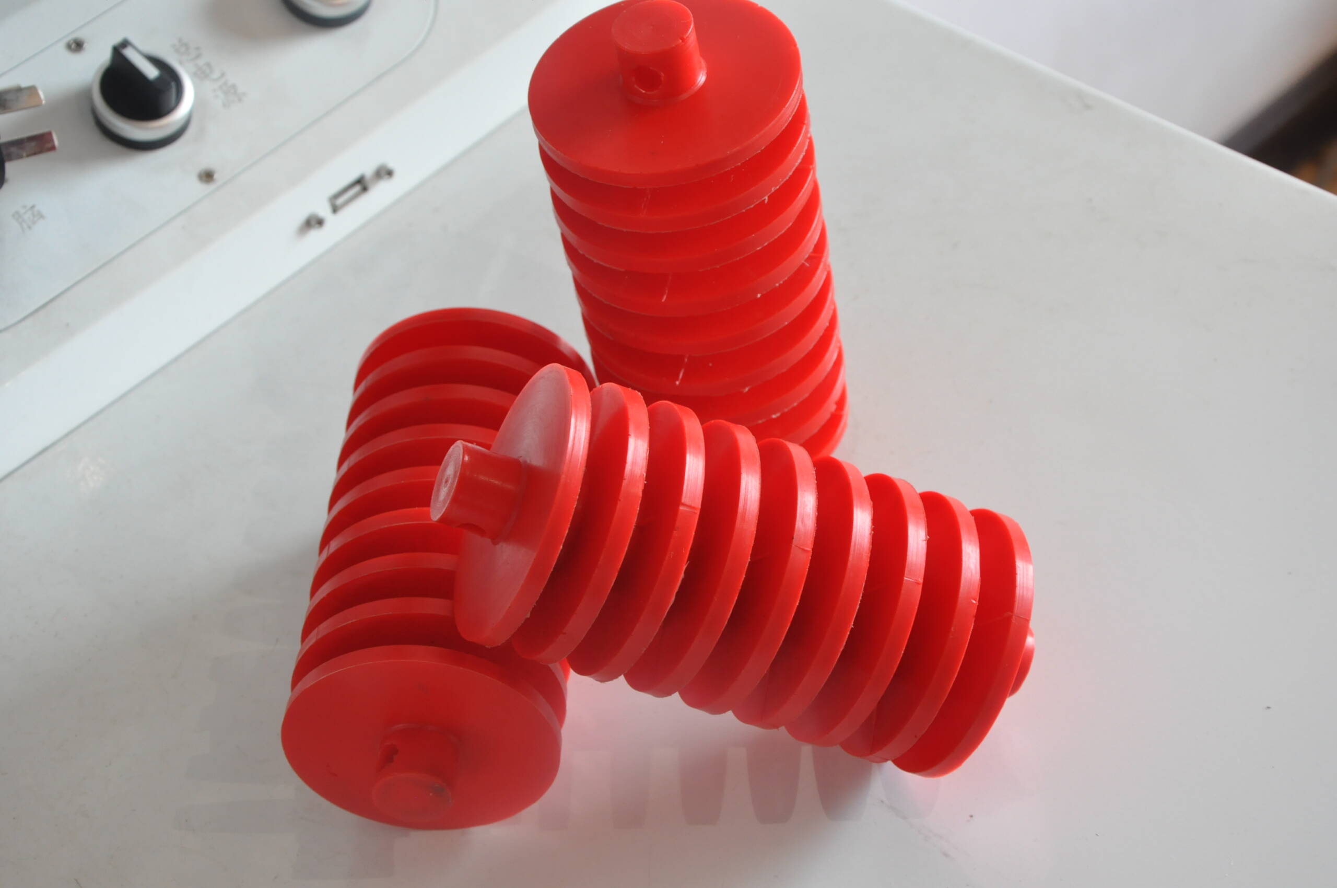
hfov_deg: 27.0
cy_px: 444
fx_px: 2782
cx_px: 668
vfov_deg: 18.1
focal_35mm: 75
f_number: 9
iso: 1000
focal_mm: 50
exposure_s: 1/30
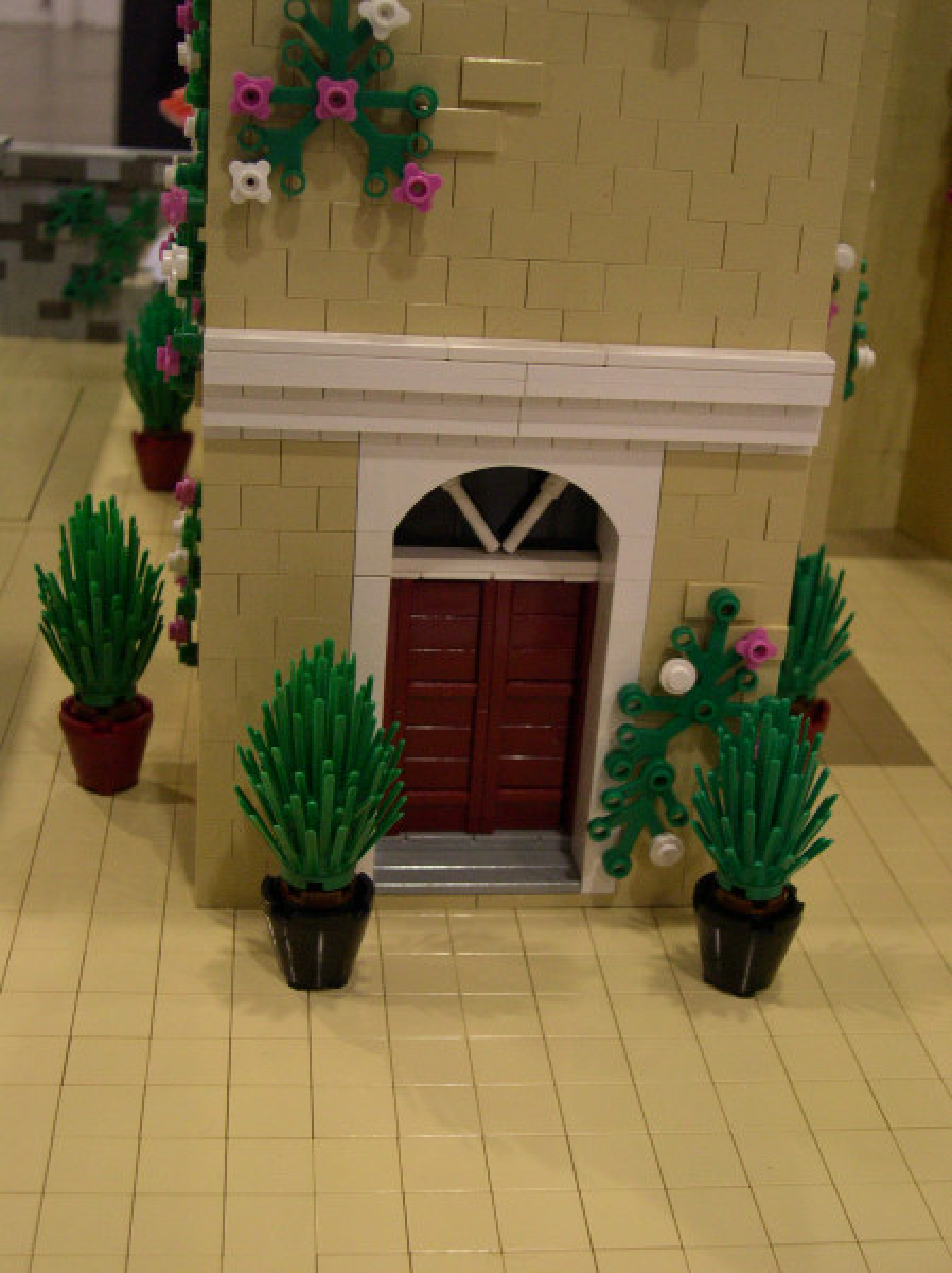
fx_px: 1726
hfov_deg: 30.8
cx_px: 476
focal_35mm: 47
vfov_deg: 40.5
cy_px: 636
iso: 400
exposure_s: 1/32.2
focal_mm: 10.1
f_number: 3.1
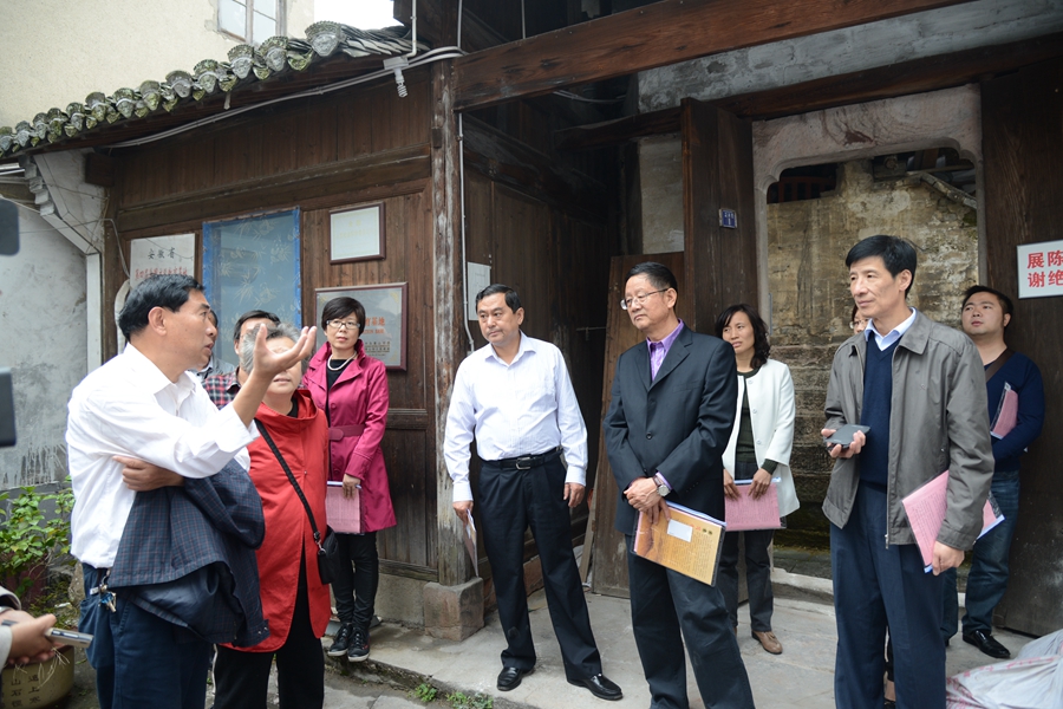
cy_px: 354
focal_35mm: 24
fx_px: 709
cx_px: 532
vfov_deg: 53.1
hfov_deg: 73.7
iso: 320
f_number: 4
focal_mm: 24
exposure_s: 1/30
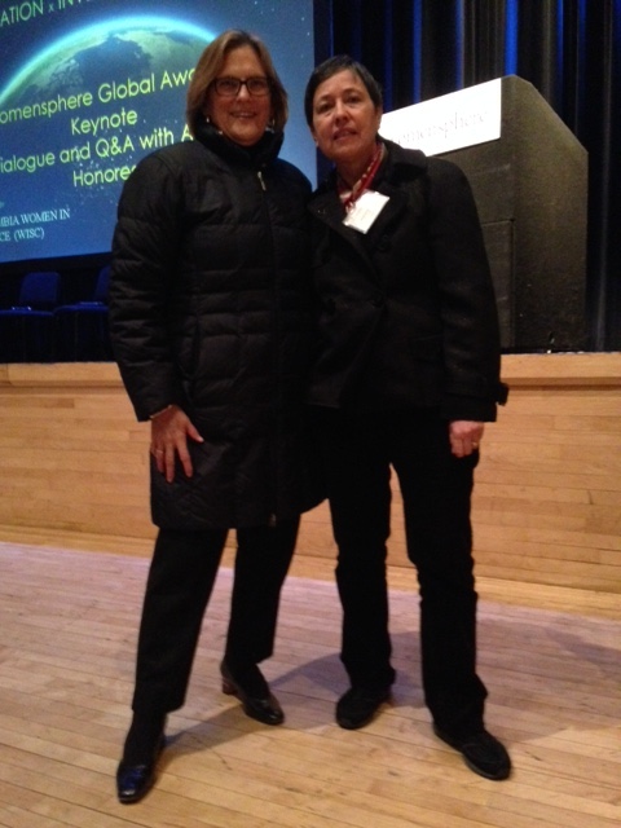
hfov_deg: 42.9
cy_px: 414
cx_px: 310
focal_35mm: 33
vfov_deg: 55.4
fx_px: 789
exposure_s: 1/15
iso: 800
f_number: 2.4
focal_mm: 4.12
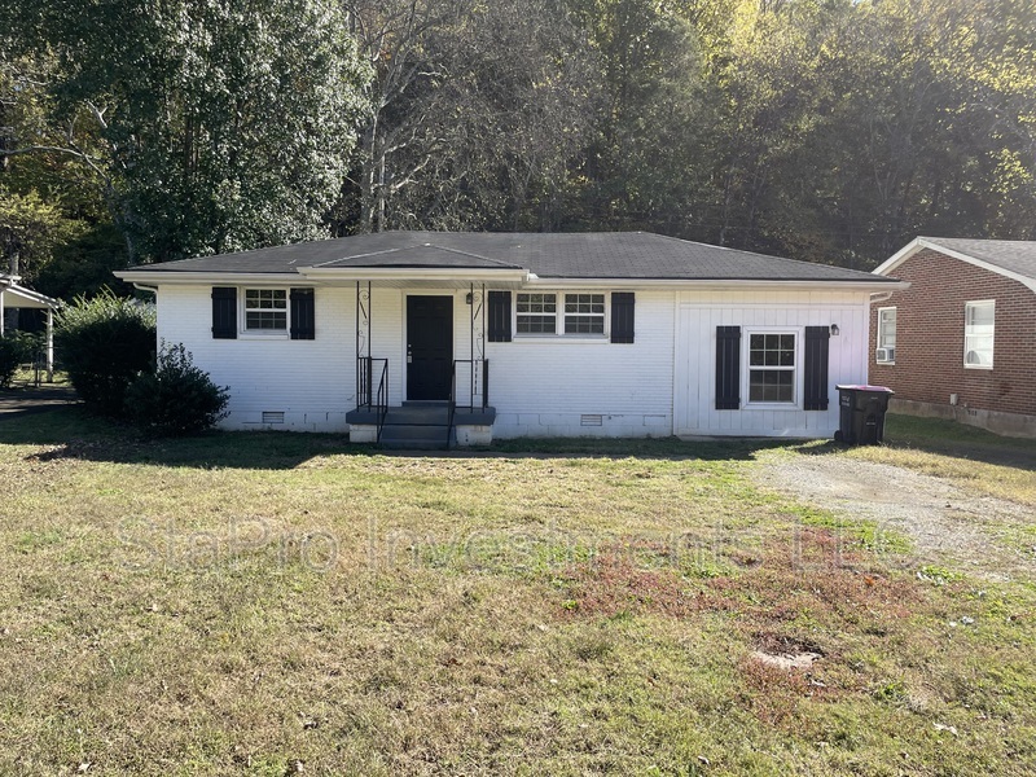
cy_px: 388
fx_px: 778
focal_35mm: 26
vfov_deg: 53.1
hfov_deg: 67.3
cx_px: 518
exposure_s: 1/1642
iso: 50
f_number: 1.6
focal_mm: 4.2
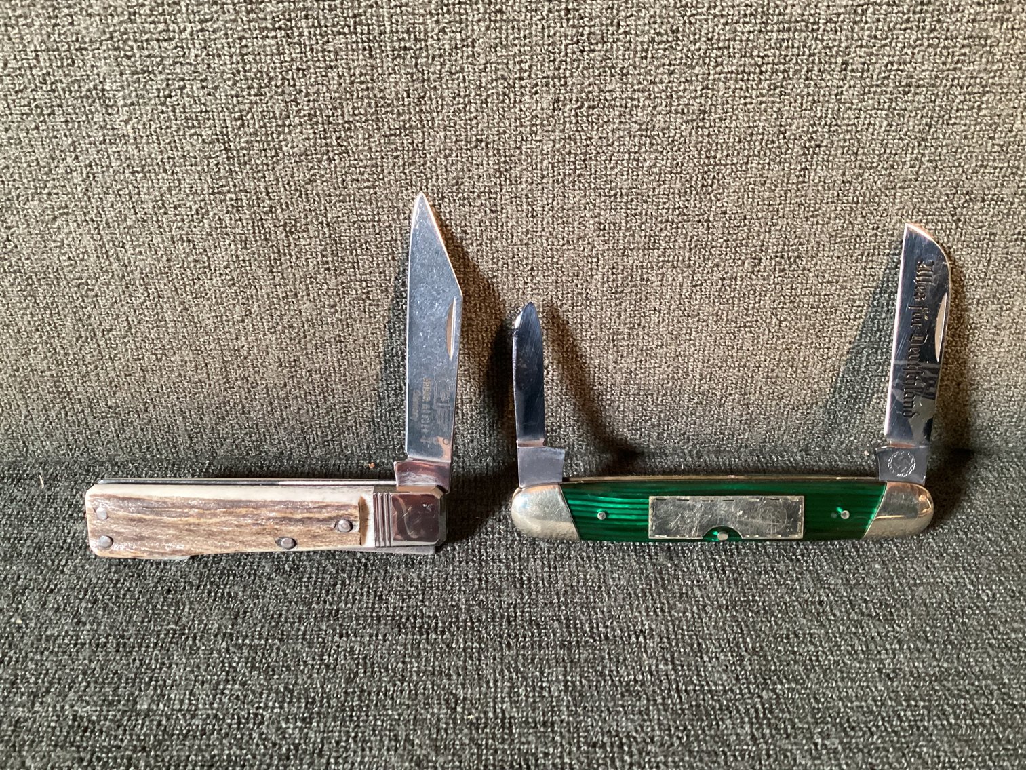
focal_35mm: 31
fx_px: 919
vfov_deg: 45.4
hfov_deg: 58.3
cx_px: 513
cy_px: 385
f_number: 2.4
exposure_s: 1/30
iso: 400
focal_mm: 3.3
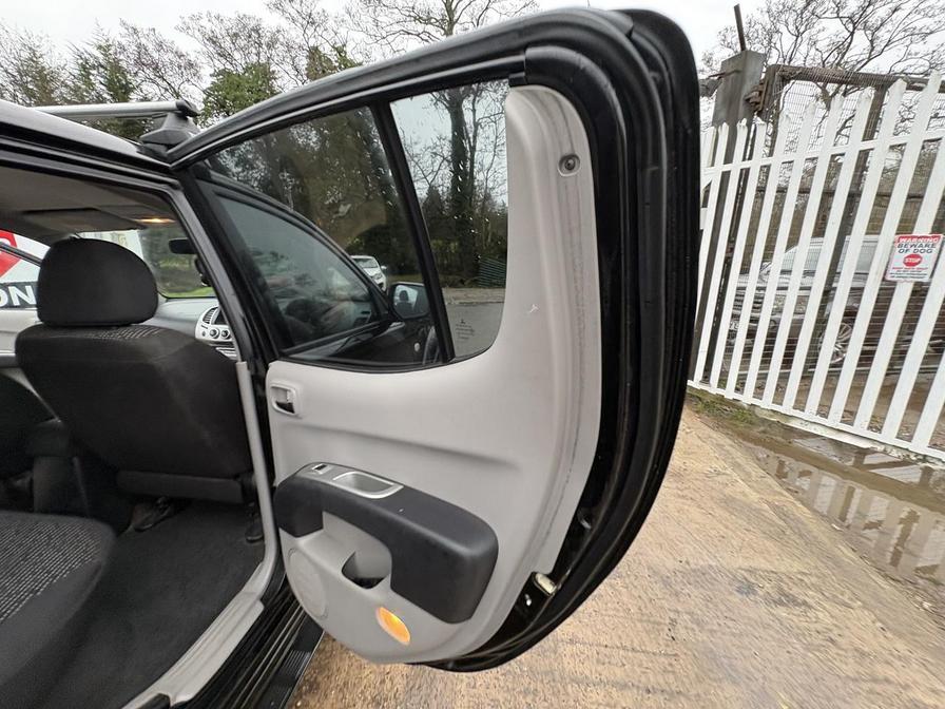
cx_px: 472
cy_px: 354
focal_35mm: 14
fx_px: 382
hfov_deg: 102.1
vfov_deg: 85.7
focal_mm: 2.22
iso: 250
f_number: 2.2
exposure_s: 1/67
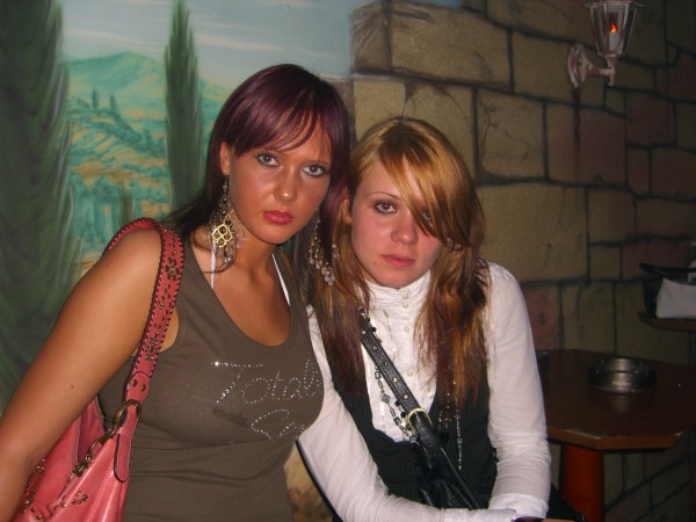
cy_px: 261
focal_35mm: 38
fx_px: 764
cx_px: 348
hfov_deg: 49.0
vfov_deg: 37.7
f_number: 2.8
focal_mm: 7.9
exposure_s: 1/60
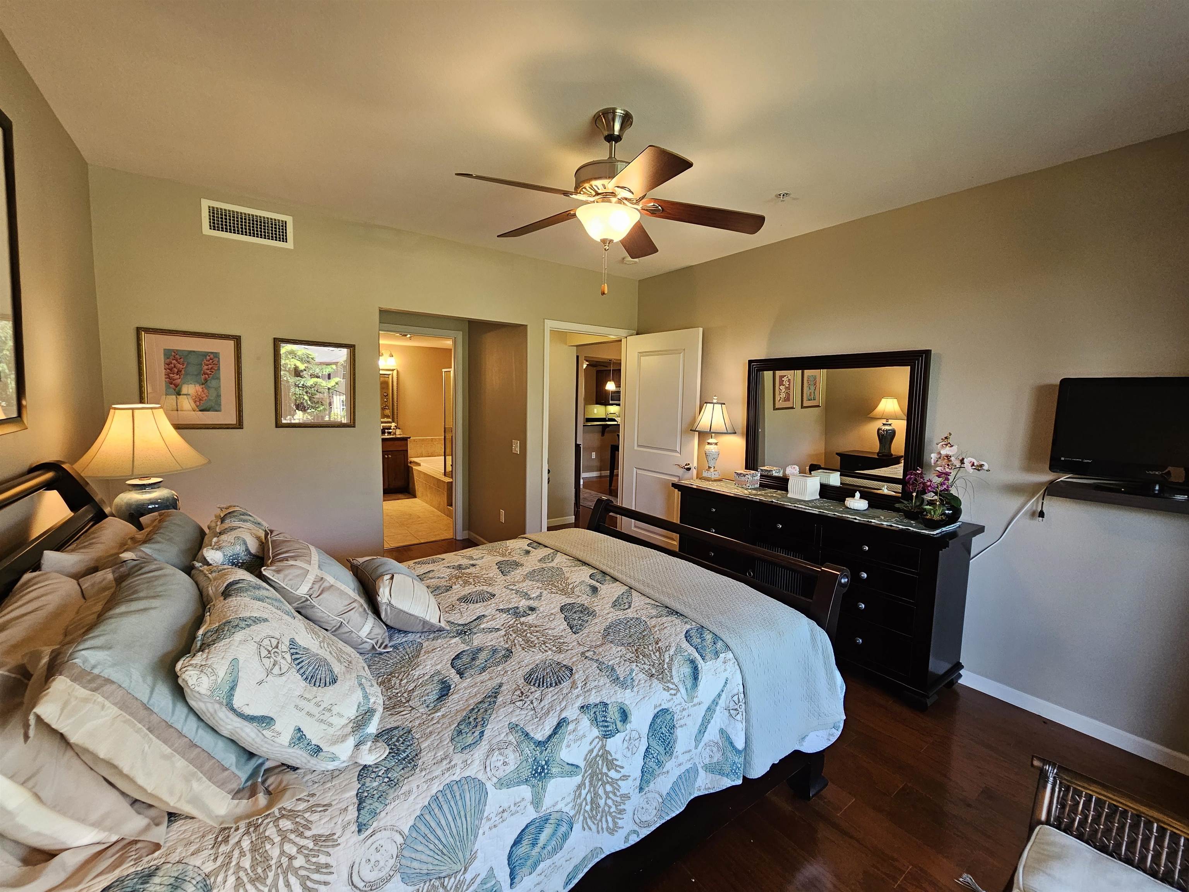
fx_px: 447
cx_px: 594
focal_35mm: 13
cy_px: 446
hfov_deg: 106.2
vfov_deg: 89.9
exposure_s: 1/60
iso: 160
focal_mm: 2.2
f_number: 2.2
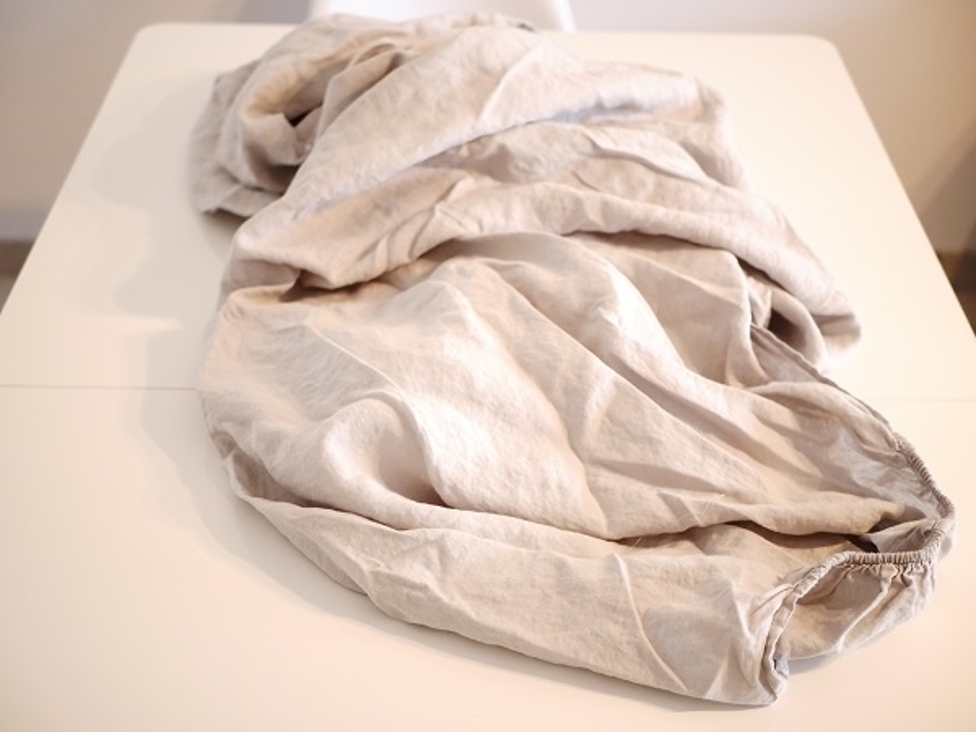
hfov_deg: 38.2
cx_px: 488
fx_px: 1410
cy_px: 366
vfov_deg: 29.1
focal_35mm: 50
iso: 2500
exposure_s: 1/60
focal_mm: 25
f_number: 1.7
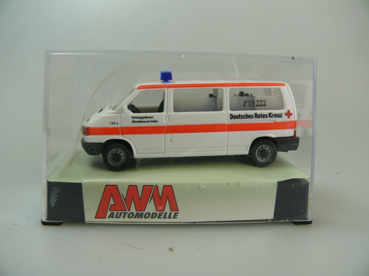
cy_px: 138
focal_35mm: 35
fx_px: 373
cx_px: 184
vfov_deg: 40.7
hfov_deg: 52.6
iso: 100
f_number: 4
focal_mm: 7.4
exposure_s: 1/160
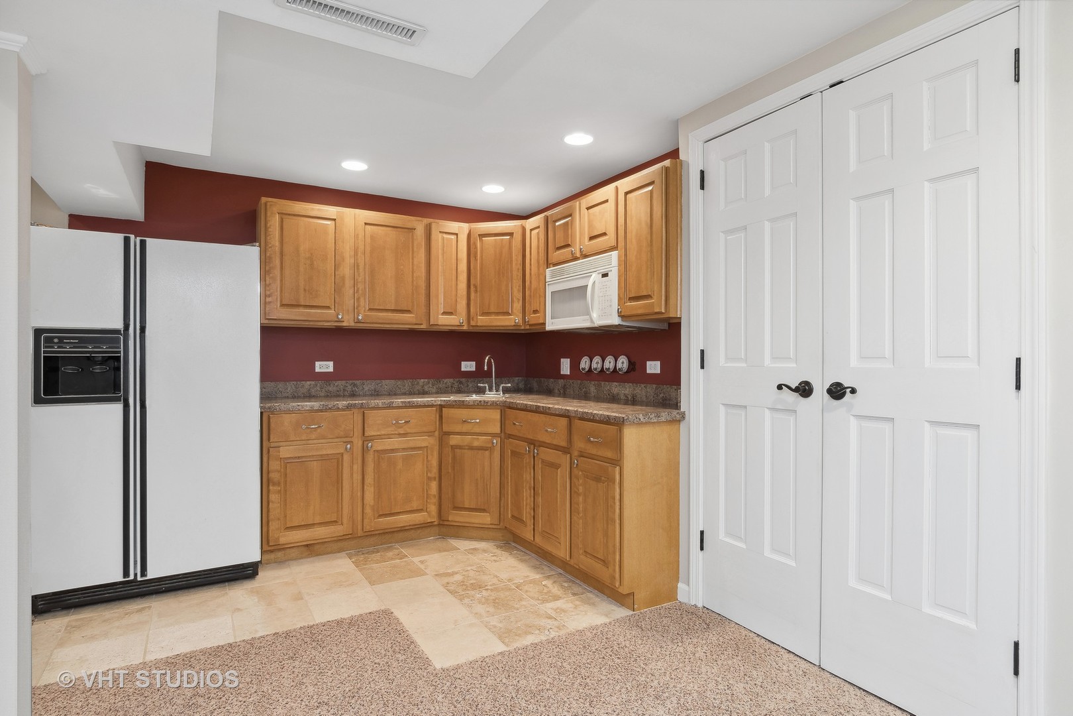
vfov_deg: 67.4
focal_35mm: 18
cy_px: 358
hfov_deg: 90.0
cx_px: 536
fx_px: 536
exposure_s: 1/13
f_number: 8
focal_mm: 12
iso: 320
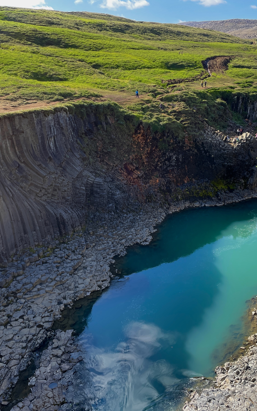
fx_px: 415
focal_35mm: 37
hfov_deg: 34.4
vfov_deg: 52.7
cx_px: 149
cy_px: 207
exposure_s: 1/739
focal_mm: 4.2
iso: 32
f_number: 1.6
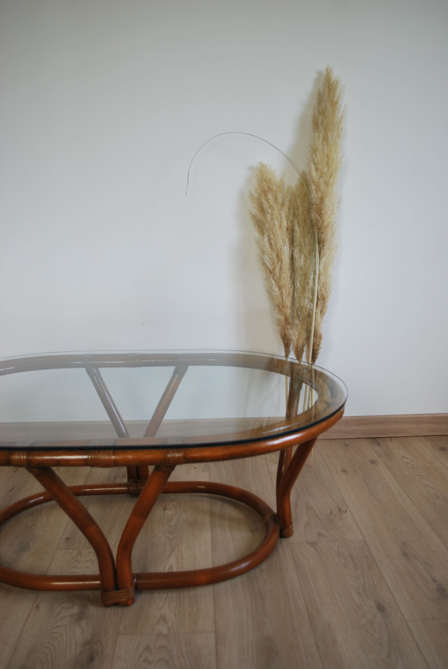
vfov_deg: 61.9
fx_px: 558
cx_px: 224
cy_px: 334
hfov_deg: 43.7
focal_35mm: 30
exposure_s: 1/30
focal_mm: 20
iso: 200
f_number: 3.8
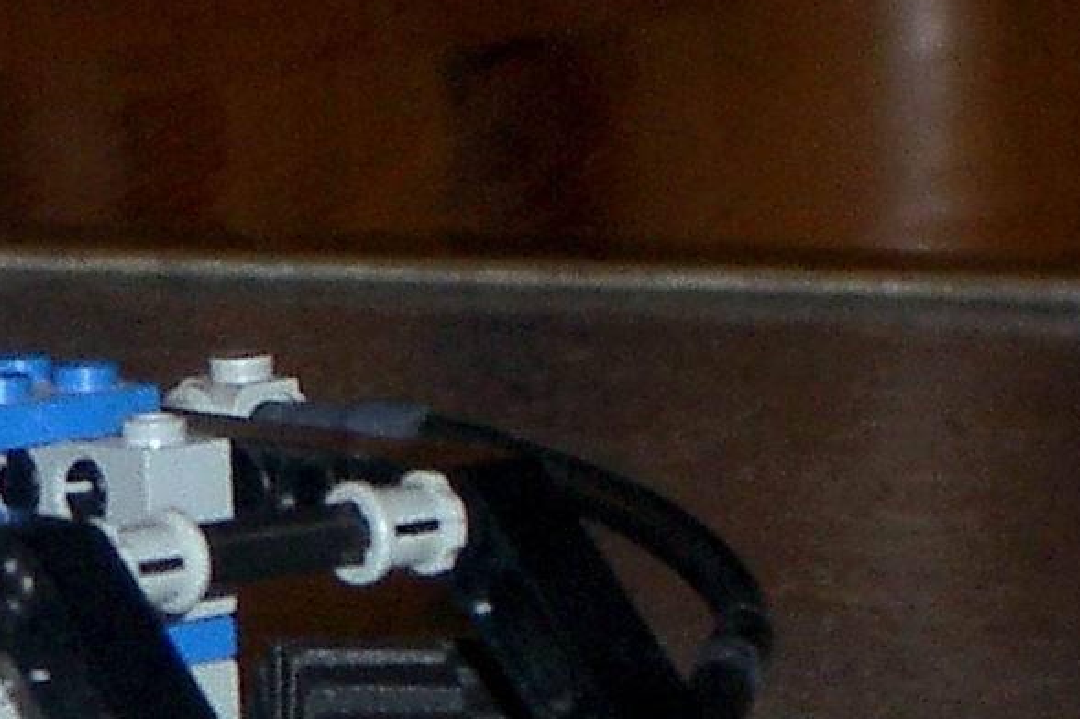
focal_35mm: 380
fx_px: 11393
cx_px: -770
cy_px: 646
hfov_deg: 5.4
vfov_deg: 3.6
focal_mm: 17.4
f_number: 4.8
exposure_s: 1/40
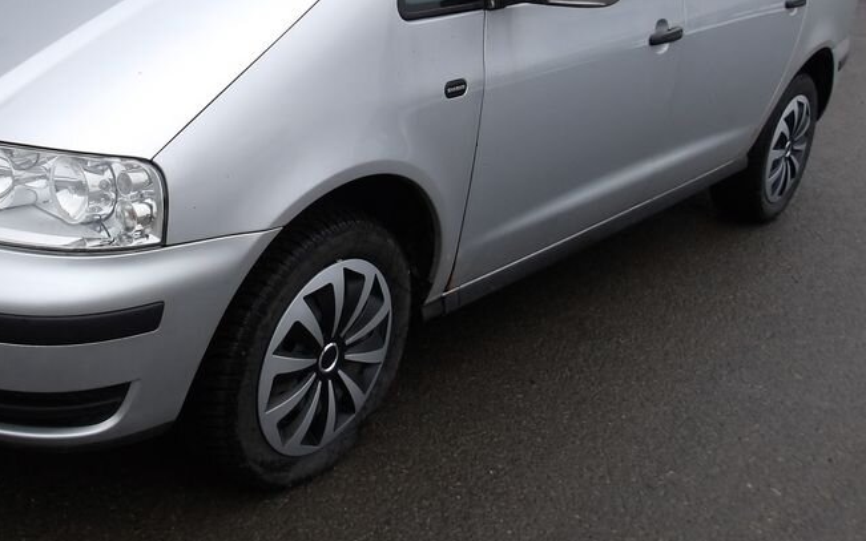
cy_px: 125
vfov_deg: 28.1
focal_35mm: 45
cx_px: 270
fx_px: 1062
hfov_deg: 43.6
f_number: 3
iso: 100
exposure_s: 1/261
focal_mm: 4.9
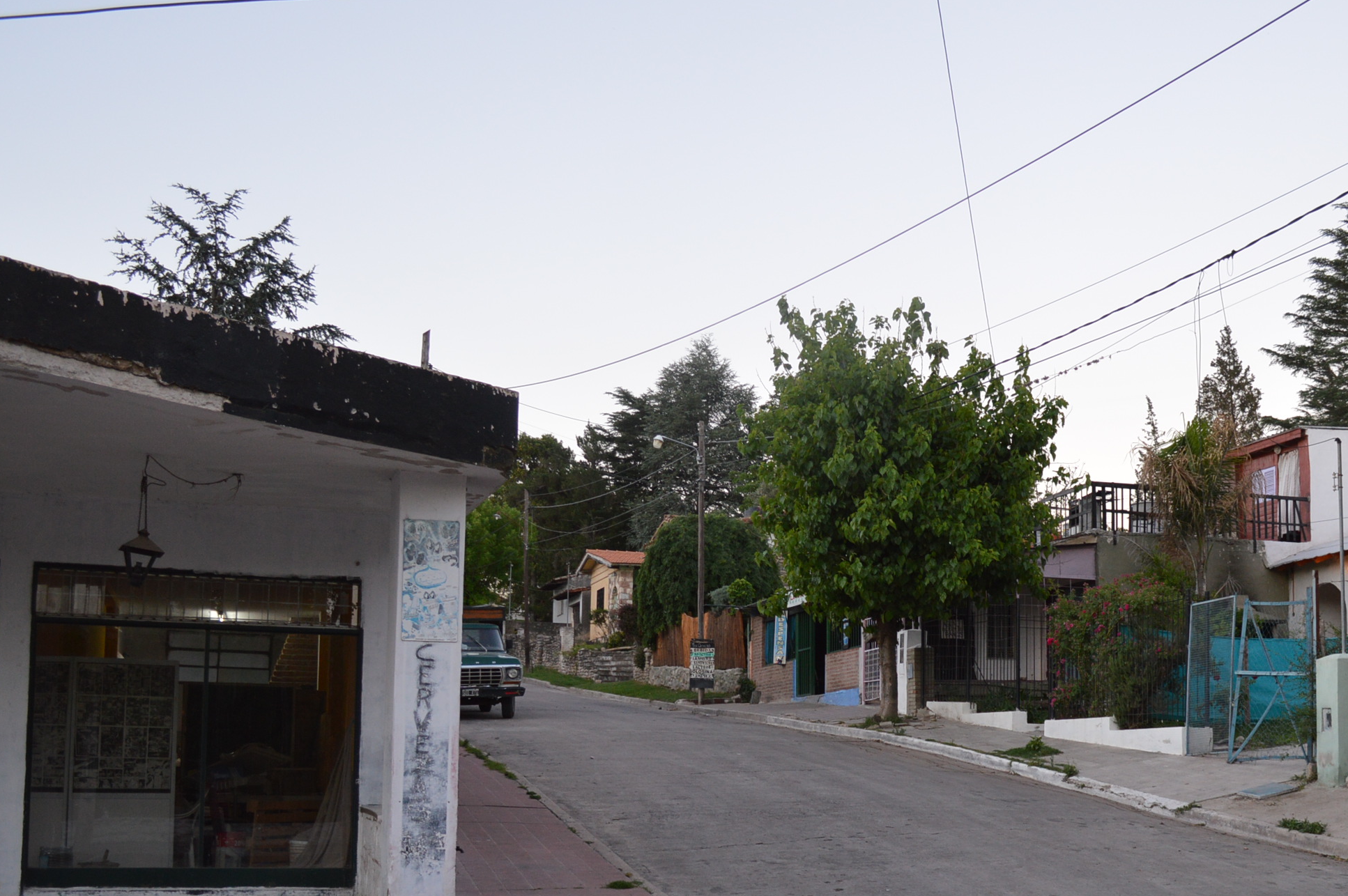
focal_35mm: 42
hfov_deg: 45.7
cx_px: 907
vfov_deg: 31.4
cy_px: 649
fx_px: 1571
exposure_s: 1/50
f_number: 3.5
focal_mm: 18
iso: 400
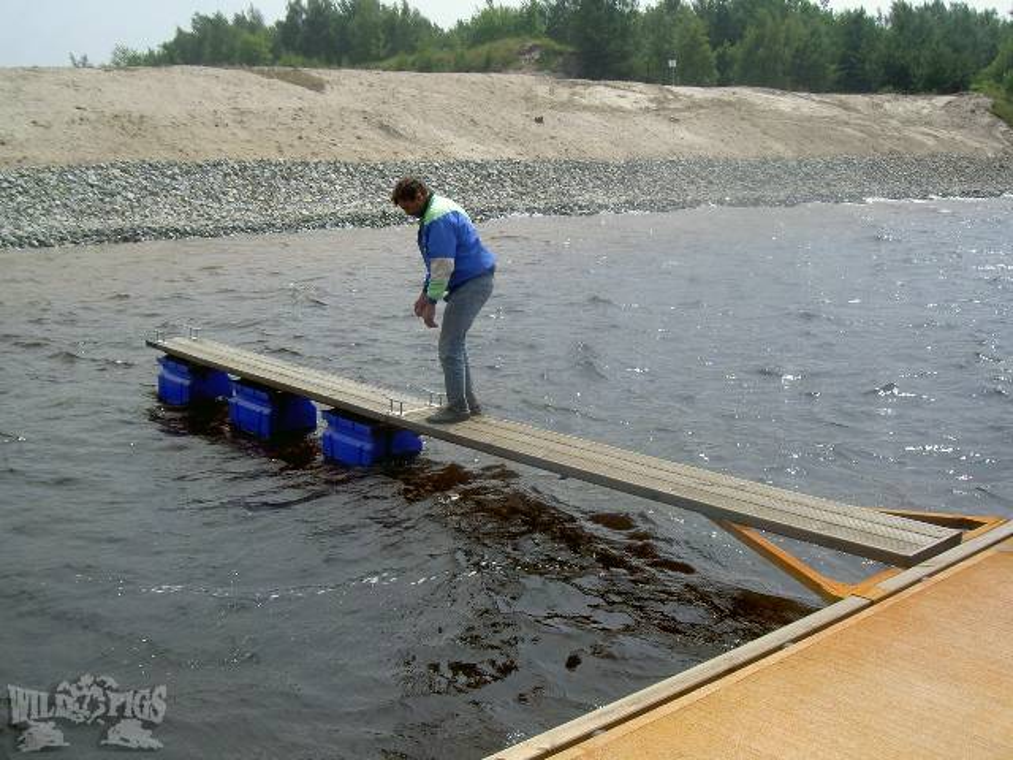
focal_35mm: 39
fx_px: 1141
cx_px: 506
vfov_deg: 36.8
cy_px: 380
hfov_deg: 47.9
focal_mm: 8
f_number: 4.7
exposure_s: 1/400
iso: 50
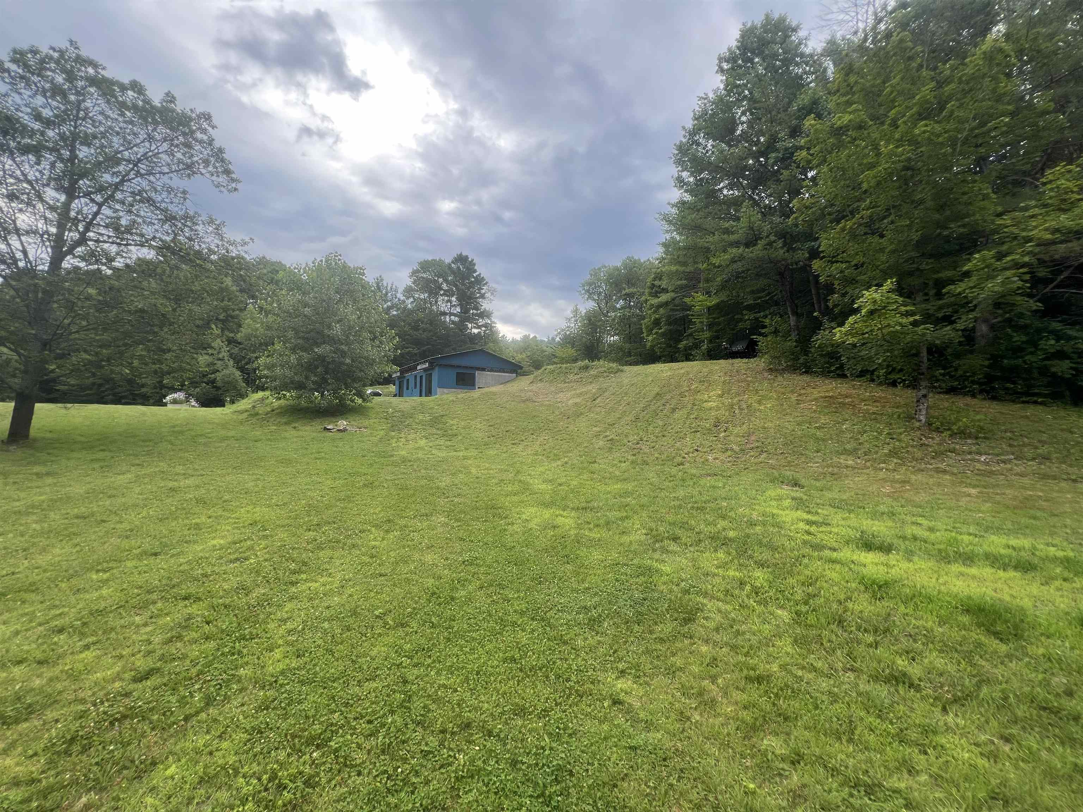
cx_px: 542
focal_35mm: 13
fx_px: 407
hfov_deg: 106.2
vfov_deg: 89.9
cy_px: 406
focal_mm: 1.57
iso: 32
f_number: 1.8
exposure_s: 1/451
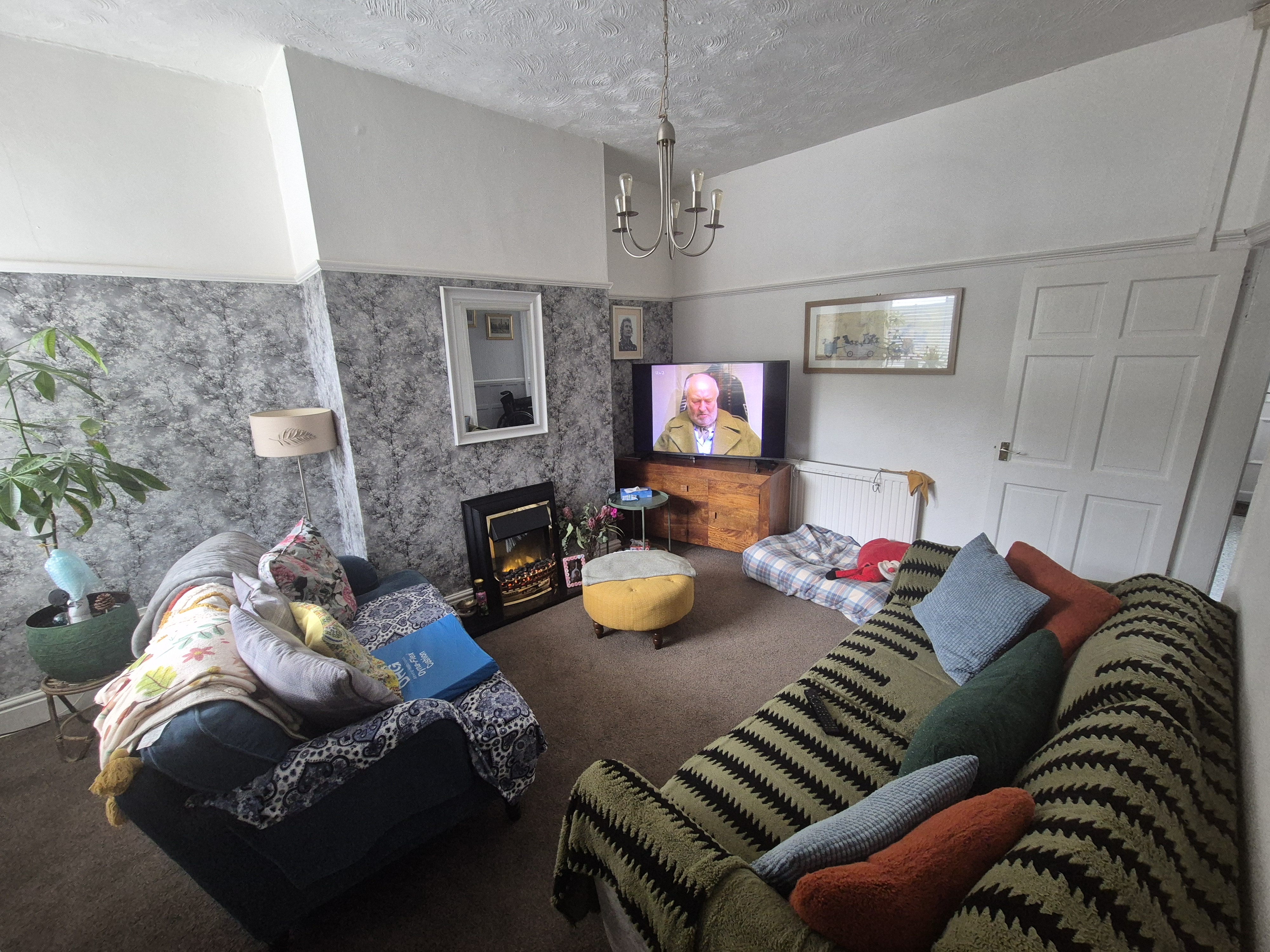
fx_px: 477
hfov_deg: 106.2
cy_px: 476
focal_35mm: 13
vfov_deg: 89.9
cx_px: 635
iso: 500
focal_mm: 2.2
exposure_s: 1/50
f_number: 2.2
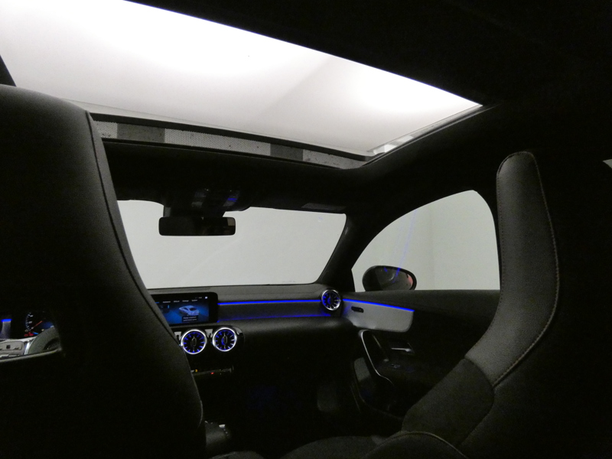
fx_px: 354
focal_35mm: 20
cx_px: 306
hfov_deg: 81.7
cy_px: 230
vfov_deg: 66.0
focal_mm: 3.6
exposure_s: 1/125
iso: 1600
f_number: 2.8
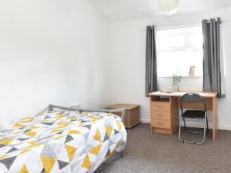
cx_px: 152
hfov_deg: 71.2
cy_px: 84
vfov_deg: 58.2
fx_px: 156
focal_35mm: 23
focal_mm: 11.5
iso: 200
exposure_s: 1/2.5
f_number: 9
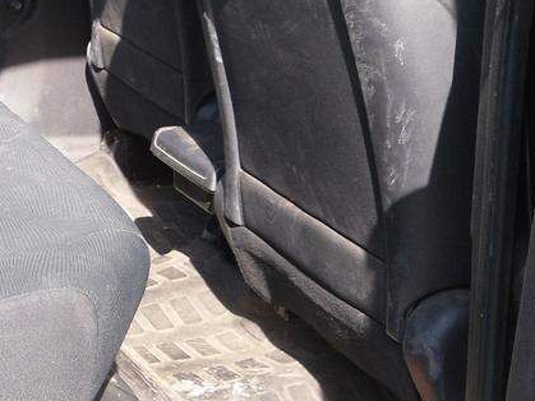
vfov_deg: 13.8
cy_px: 186
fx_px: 1653
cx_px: -1
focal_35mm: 107
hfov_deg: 17.9
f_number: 3.5
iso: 80
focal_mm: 6.3
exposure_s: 1/145
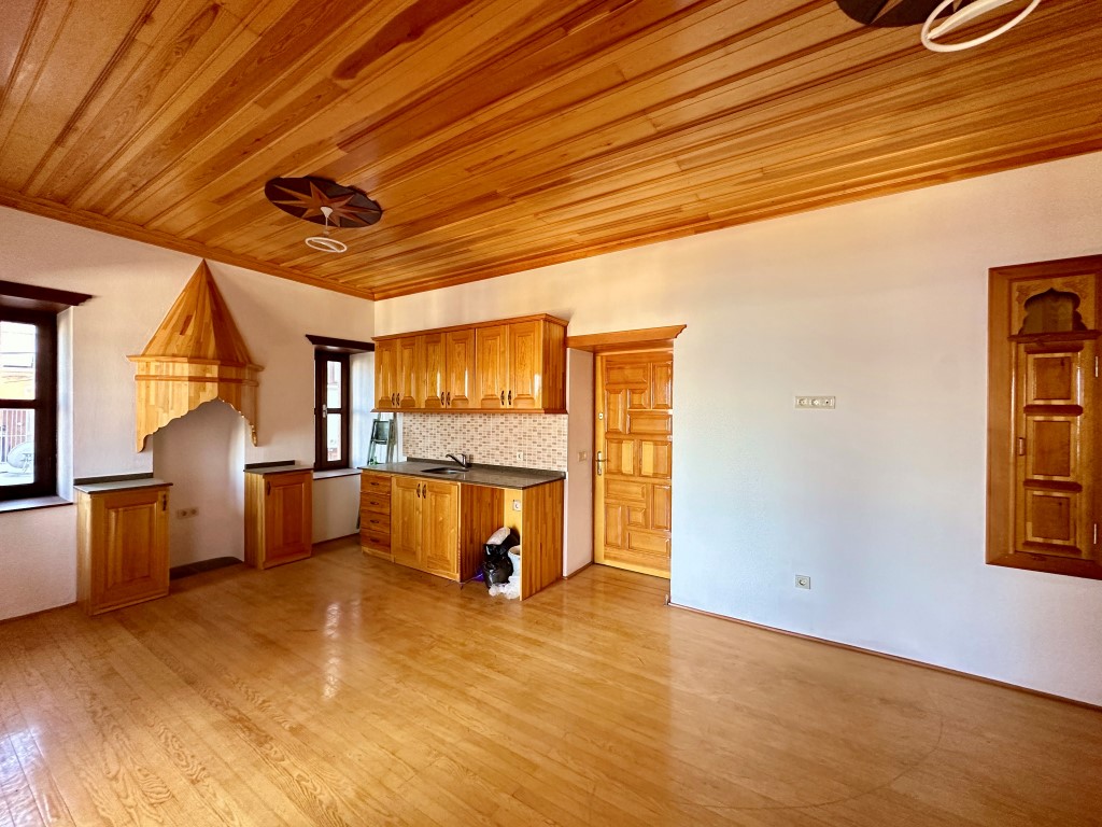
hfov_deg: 102.1
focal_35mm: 14
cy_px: 414
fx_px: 446
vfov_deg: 85.7
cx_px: 551
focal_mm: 2.22
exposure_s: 1/99
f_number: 2.2
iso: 250
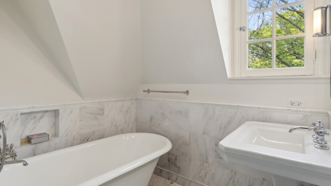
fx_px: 167
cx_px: 167
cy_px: 83
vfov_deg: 58.2
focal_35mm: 19
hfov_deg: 89.6
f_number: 10
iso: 200
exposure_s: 1/4
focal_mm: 12
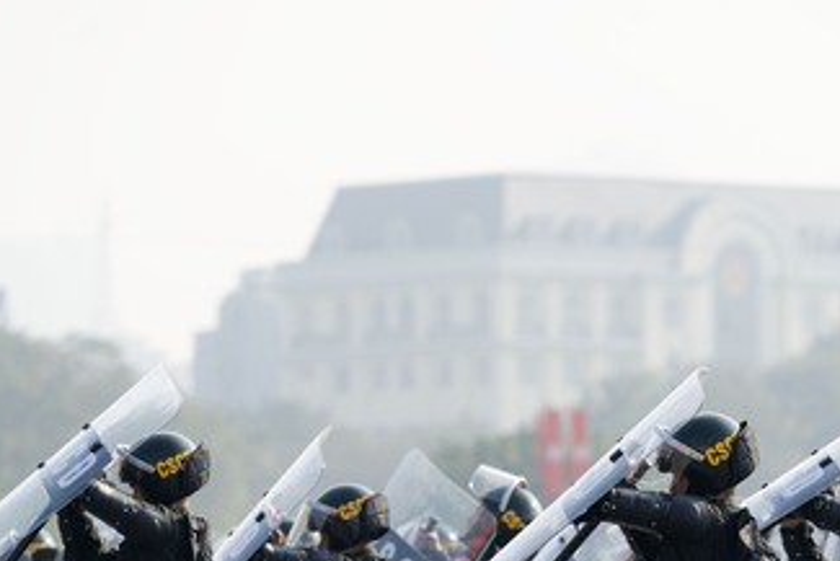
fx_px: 7820
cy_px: 542
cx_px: 553
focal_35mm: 335
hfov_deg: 6.1
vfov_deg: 4.1
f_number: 4
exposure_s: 1/1600
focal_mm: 170
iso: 250
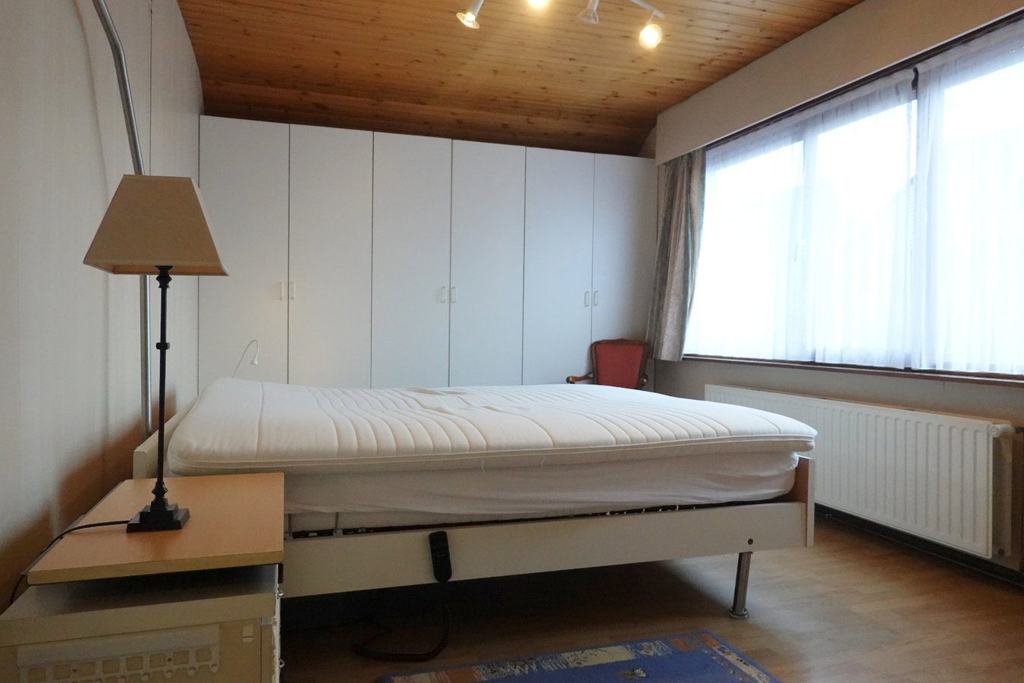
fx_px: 683
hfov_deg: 73.7
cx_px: 512
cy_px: 342
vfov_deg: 53.1
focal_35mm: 24
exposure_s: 1/320
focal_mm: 9
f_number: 2.8
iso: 2500
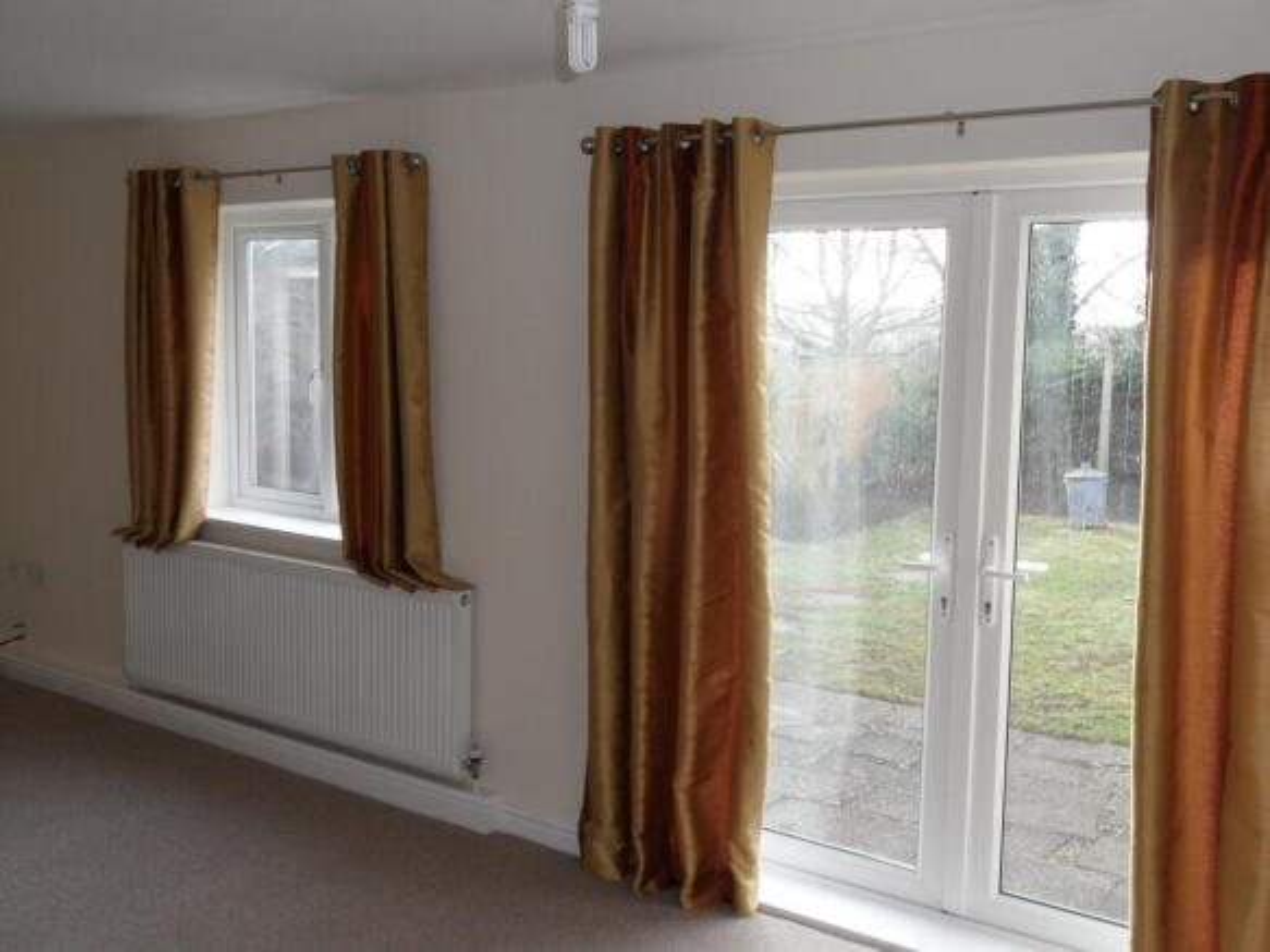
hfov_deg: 56.8
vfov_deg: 44.1
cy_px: 476
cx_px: 635
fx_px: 1174
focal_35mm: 32
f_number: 3.4
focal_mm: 5.3
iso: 100
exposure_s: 1/45
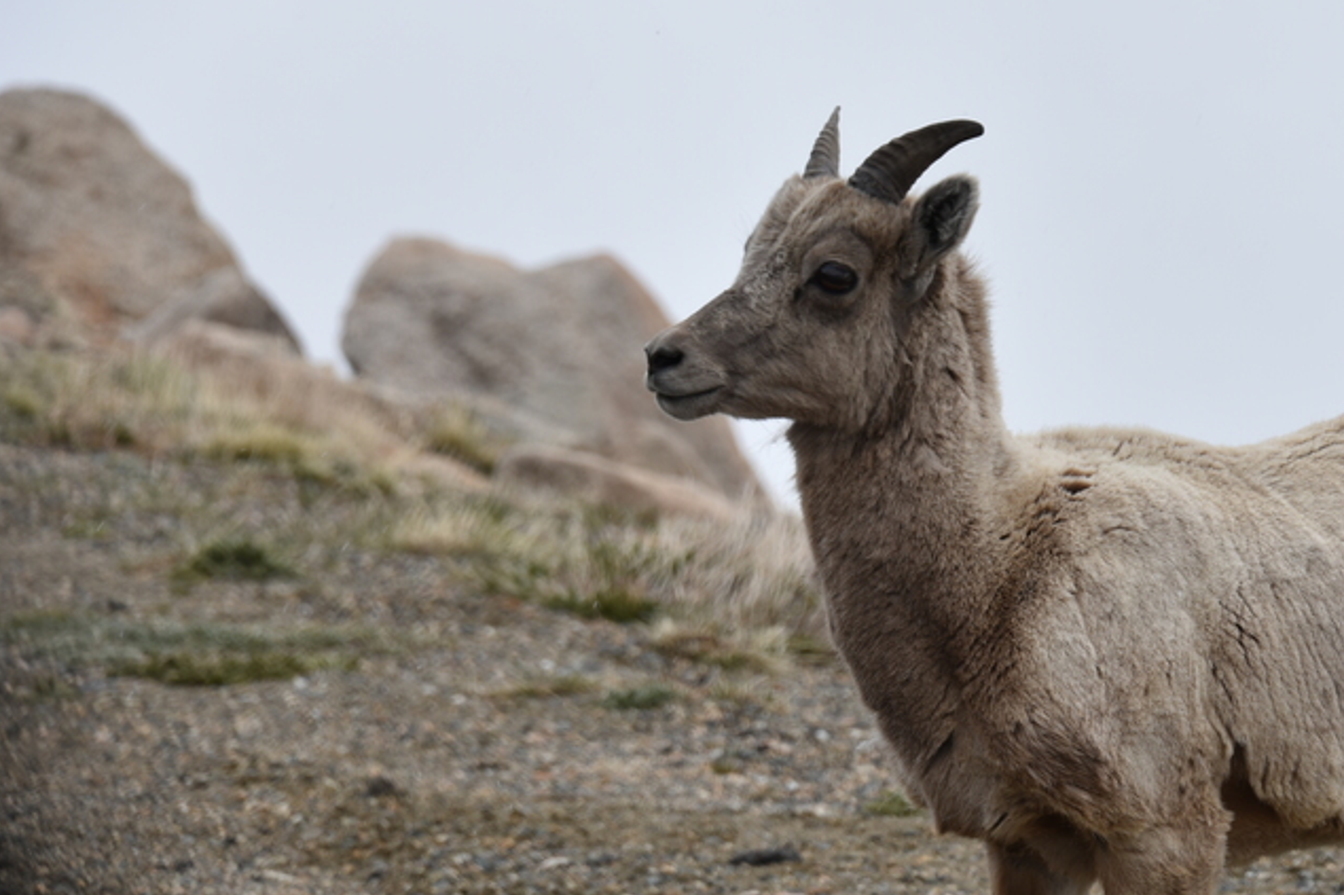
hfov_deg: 5.7
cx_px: 1259
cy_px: 607
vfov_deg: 3.8
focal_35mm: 363
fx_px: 13548
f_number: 9
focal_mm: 180
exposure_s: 1/400
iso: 100
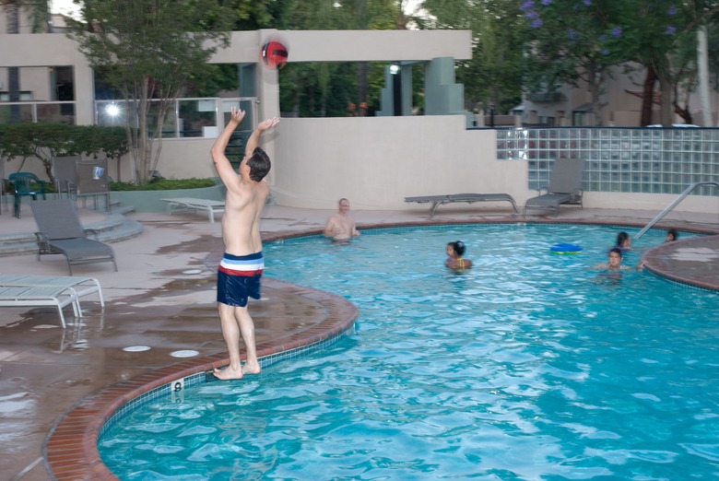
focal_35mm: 52
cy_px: 240
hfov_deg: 37.8
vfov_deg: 25.8
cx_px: 360
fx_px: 1050
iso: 220
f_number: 4
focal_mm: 35
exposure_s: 1/60
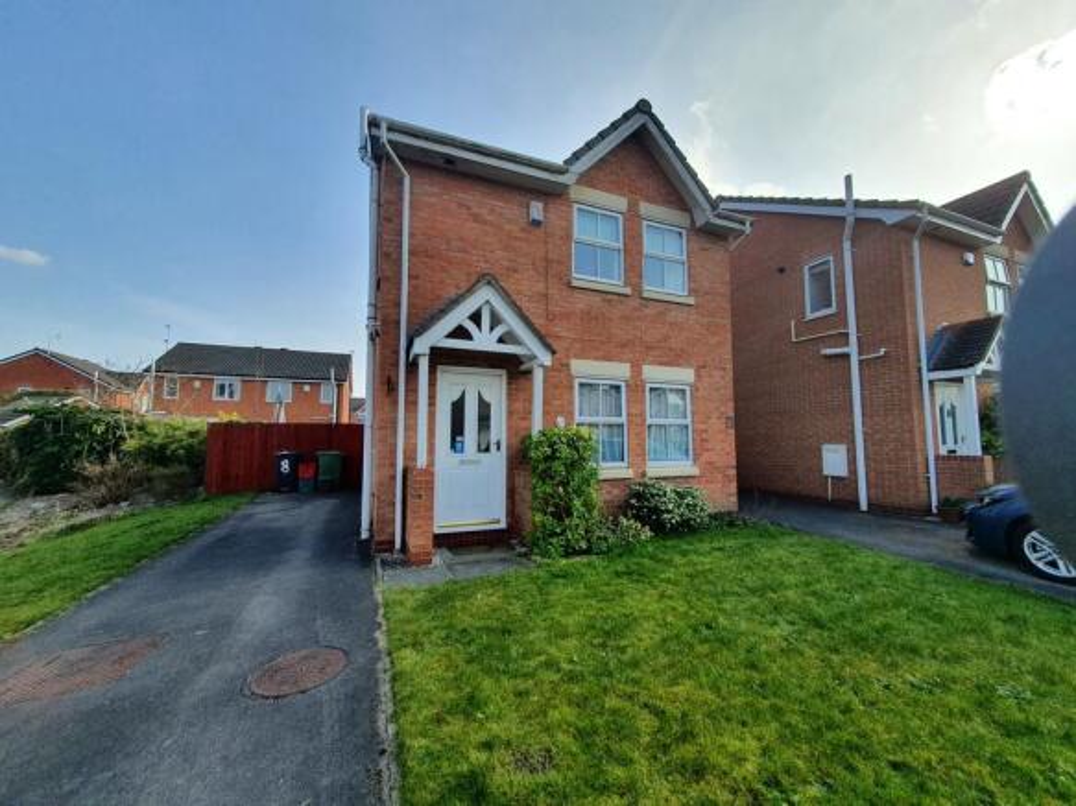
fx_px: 404
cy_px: 403
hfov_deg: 106.2
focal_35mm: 13
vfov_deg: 89.9
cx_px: 538
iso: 50
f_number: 2.2
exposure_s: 1/718
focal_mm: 1.8
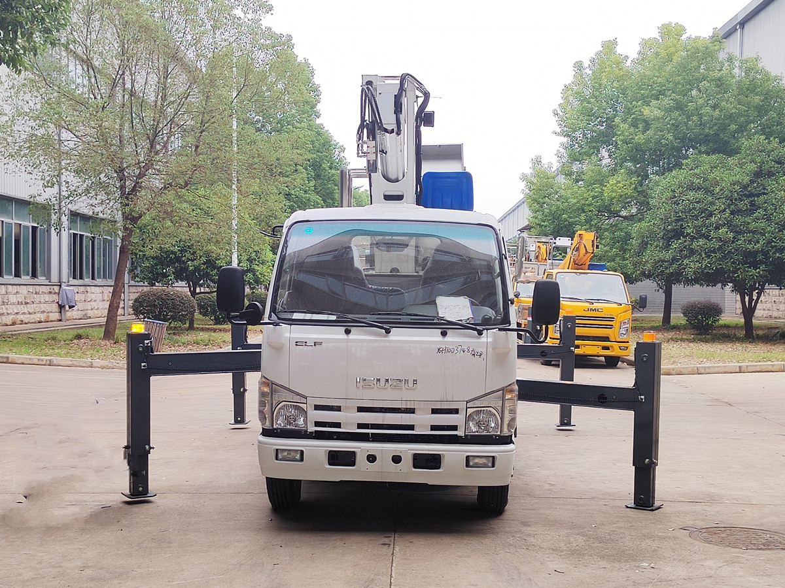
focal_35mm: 40
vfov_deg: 36.0
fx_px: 907
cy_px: 294
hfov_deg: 46.8
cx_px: 392
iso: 100
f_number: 1.9
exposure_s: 1/110
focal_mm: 5.52
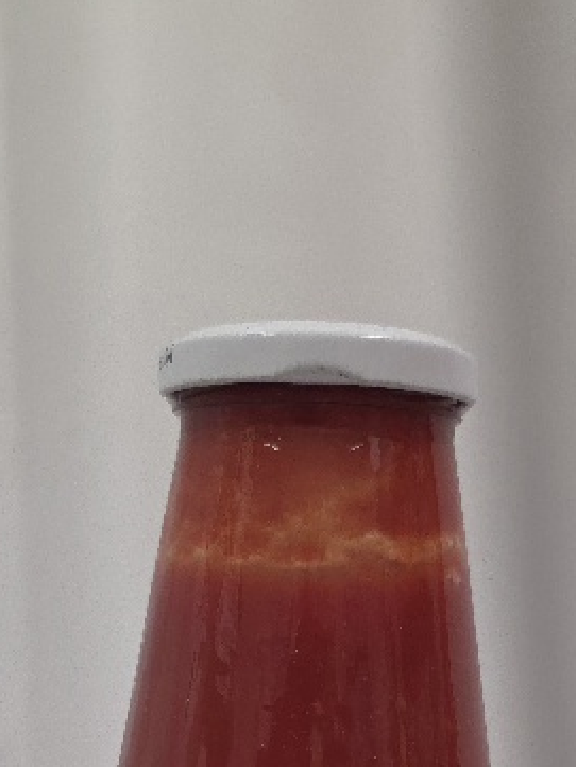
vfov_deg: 33.6
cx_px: 304
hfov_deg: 28.6
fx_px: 1131
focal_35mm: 51
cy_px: 803
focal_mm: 6.3
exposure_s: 1/101
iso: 400
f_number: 1.7
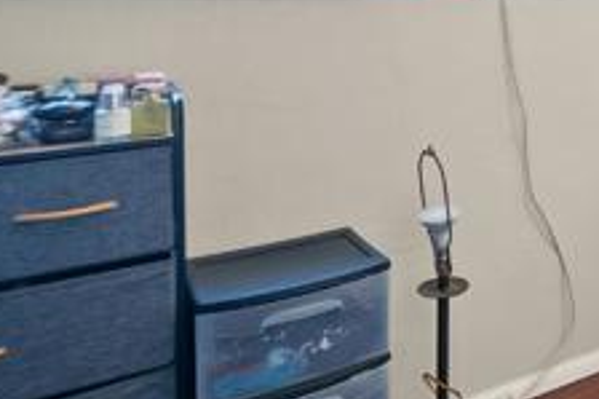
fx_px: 665
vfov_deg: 30.8
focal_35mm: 40
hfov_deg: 31.8
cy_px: -7
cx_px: 837
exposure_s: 1.3
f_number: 6.3
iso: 250
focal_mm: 14
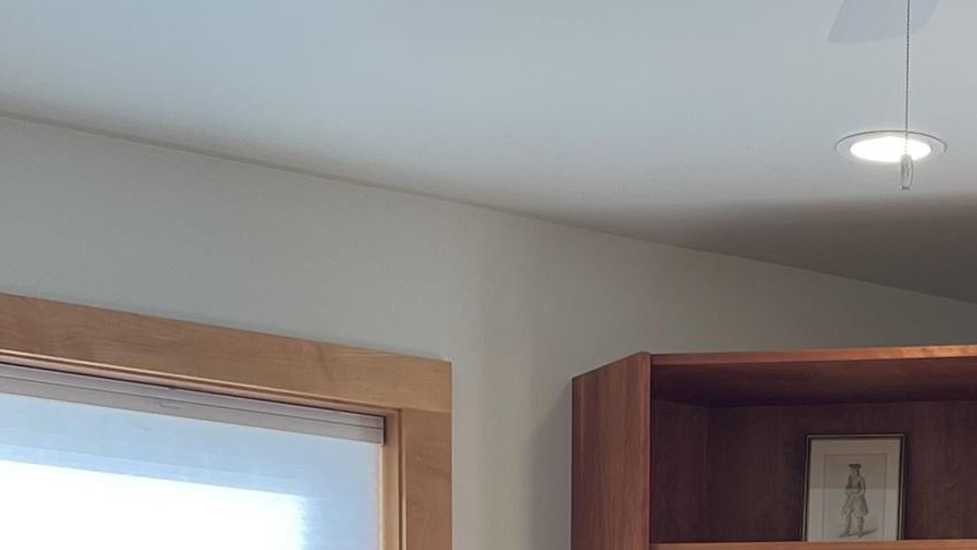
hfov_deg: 20.8
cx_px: 830
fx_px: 2617
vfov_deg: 10.8
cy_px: 1153
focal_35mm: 101
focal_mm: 4.2
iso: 32
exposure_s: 1/128
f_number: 1.6
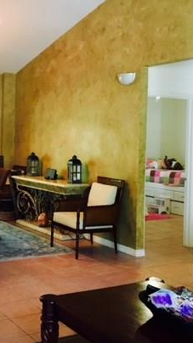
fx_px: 455
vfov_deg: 41.3
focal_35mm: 50
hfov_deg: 23.6
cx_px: 39
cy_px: 149
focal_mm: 4.15
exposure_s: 1/30
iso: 200
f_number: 2.2
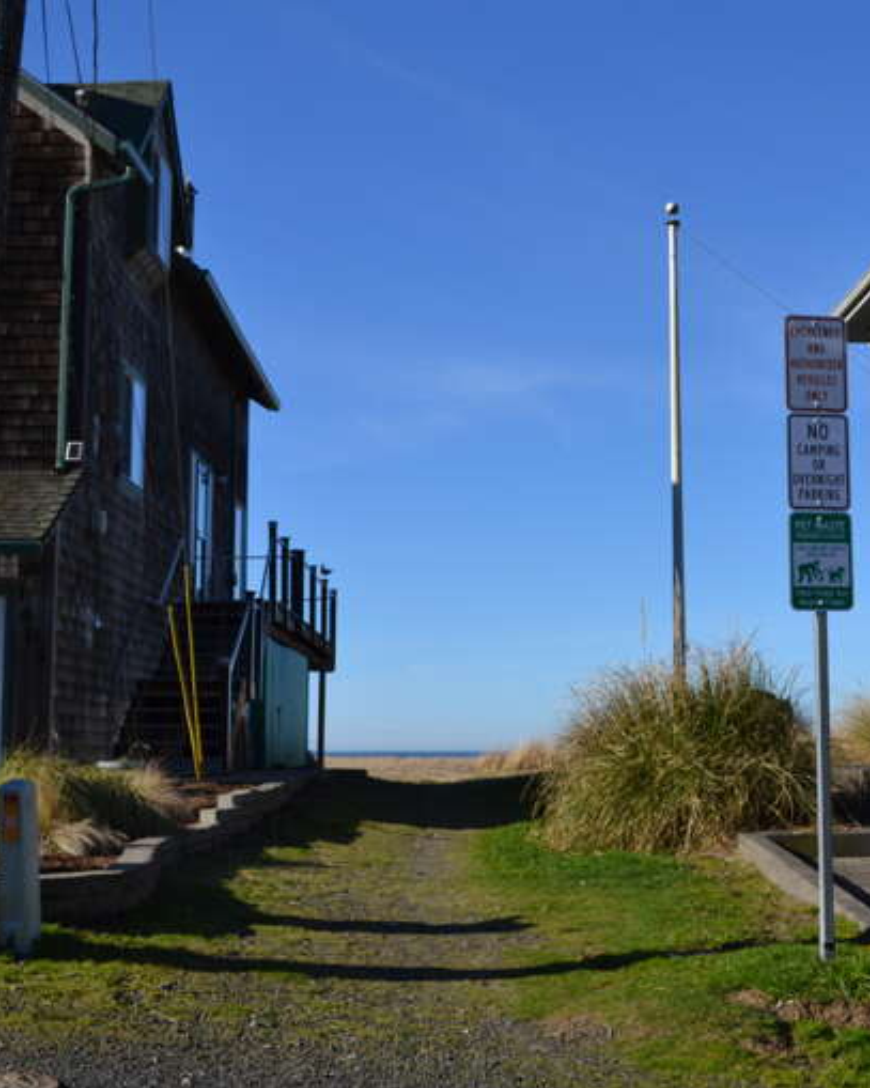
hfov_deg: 29.6
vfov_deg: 36.7
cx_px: 537
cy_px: 545
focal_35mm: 51
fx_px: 1642
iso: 100
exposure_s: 1/250
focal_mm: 24
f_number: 8
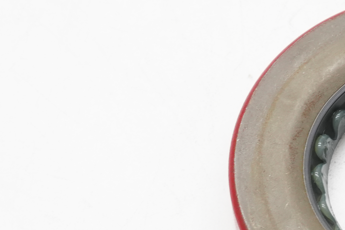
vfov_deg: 8.7
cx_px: 354
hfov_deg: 12.9
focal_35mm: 157
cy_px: 263
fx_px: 1504
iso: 800
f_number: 11
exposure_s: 1/60
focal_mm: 30
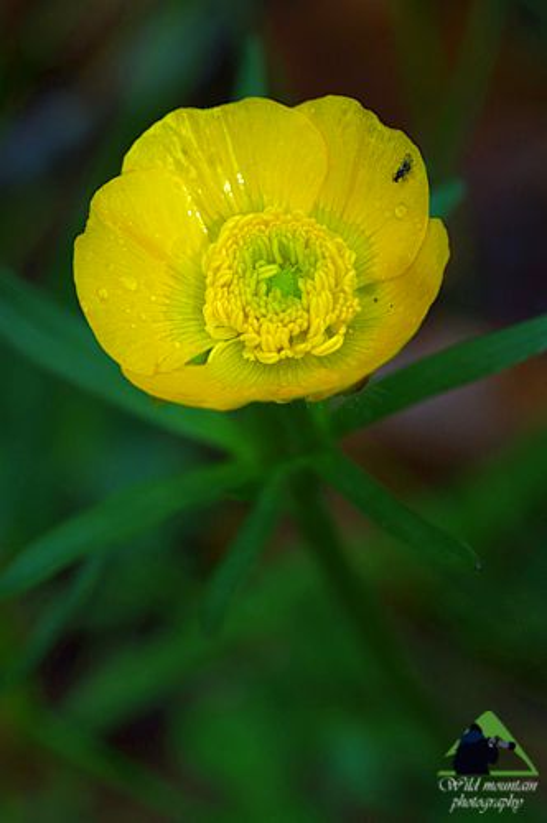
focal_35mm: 150
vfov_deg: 13.7
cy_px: 412
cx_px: 274
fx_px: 3428
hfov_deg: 9.1
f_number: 10
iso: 400
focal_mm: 100
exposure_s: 1/160
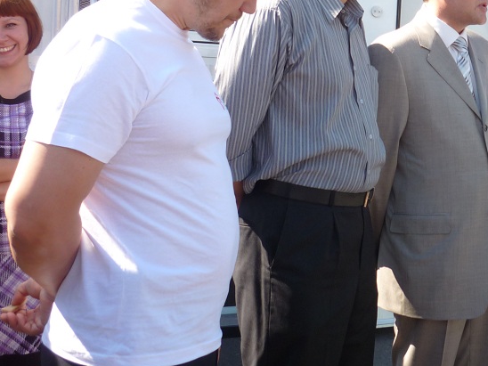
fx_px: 930
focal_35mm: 66
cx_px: 438
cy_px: 65
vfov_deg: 21.9
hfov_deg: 28.3
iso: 80
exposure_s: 1/320
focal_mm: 5.5
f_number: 2.8
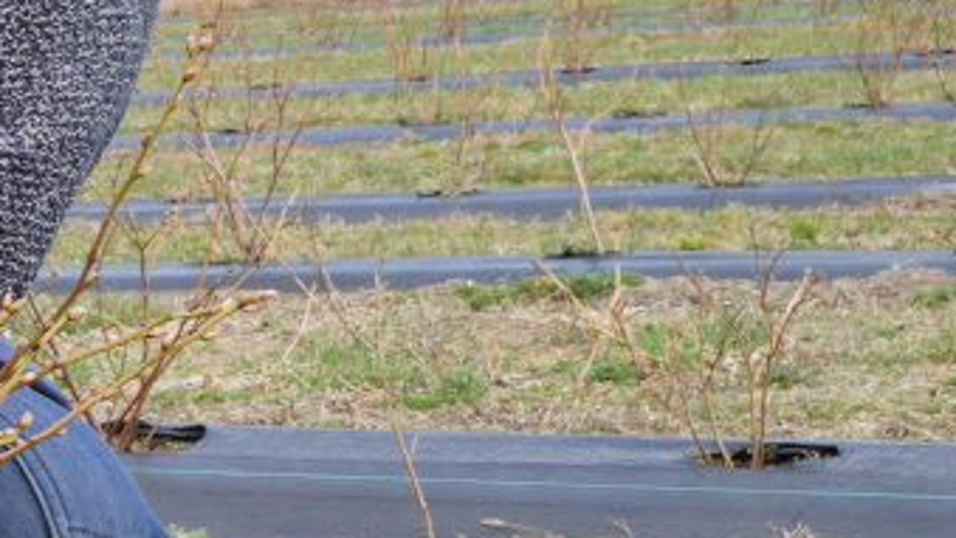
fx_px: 3242
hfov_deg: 15.8
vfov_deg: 9.5
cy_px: 341
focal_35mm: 128
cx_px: -358
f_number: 13
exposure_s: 1/40
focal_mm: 23
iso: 100
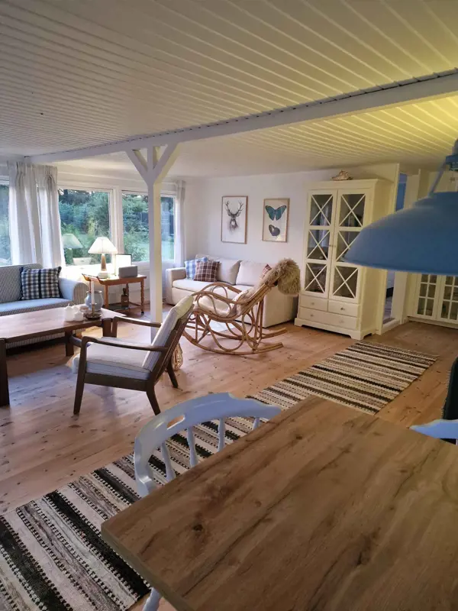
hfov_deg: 58.9
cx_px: 229
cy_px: 306
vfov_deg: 73.9
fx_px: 406
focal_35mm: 23
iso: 640
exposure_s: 1/50
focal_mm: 6.4
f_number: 1.8
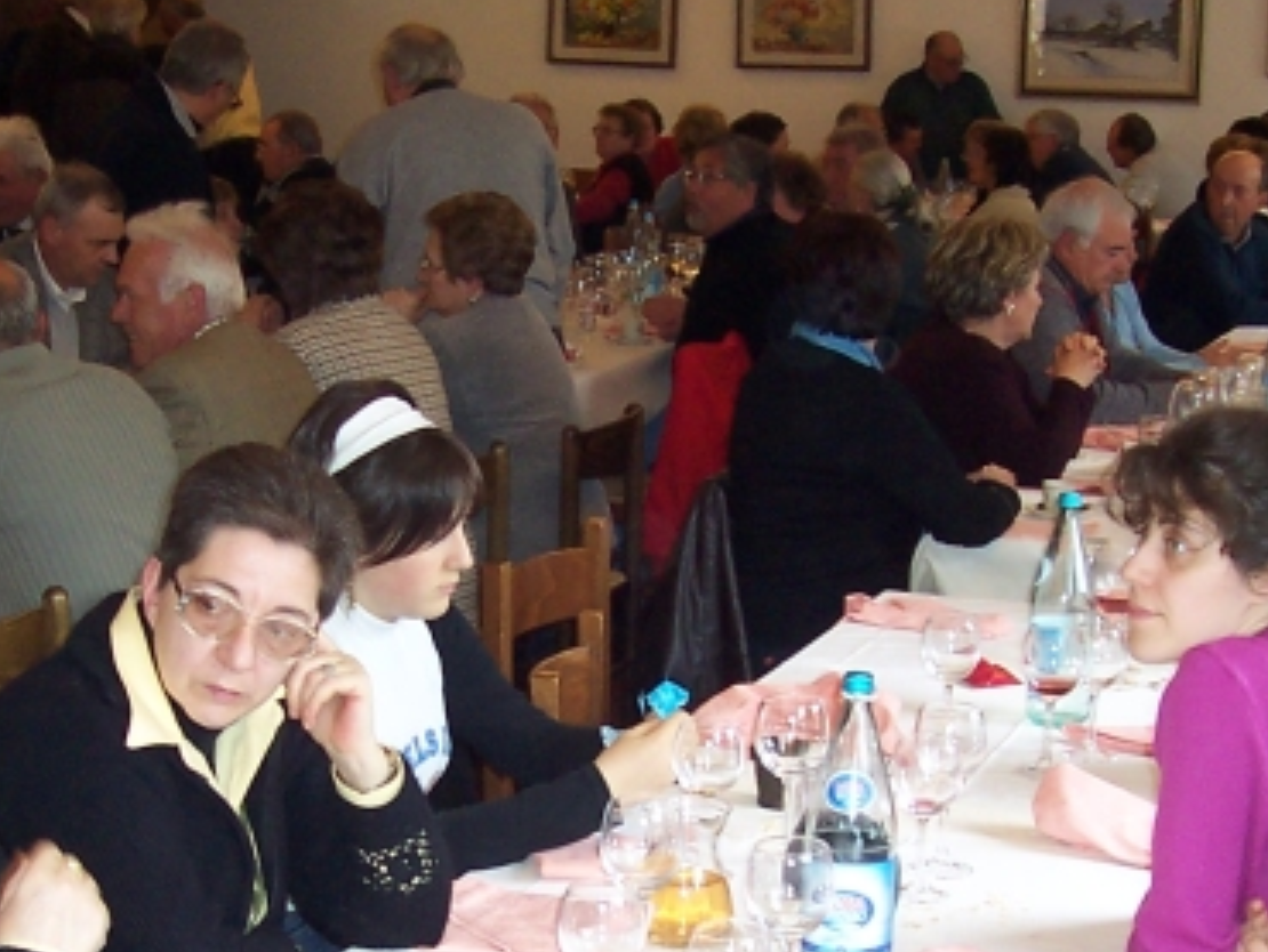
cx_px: 603
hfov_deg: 24.4
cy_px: 815
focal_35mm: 80
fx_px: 2932
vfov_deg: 18.2
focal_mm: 5.6
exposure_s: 1/60
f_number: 2.8
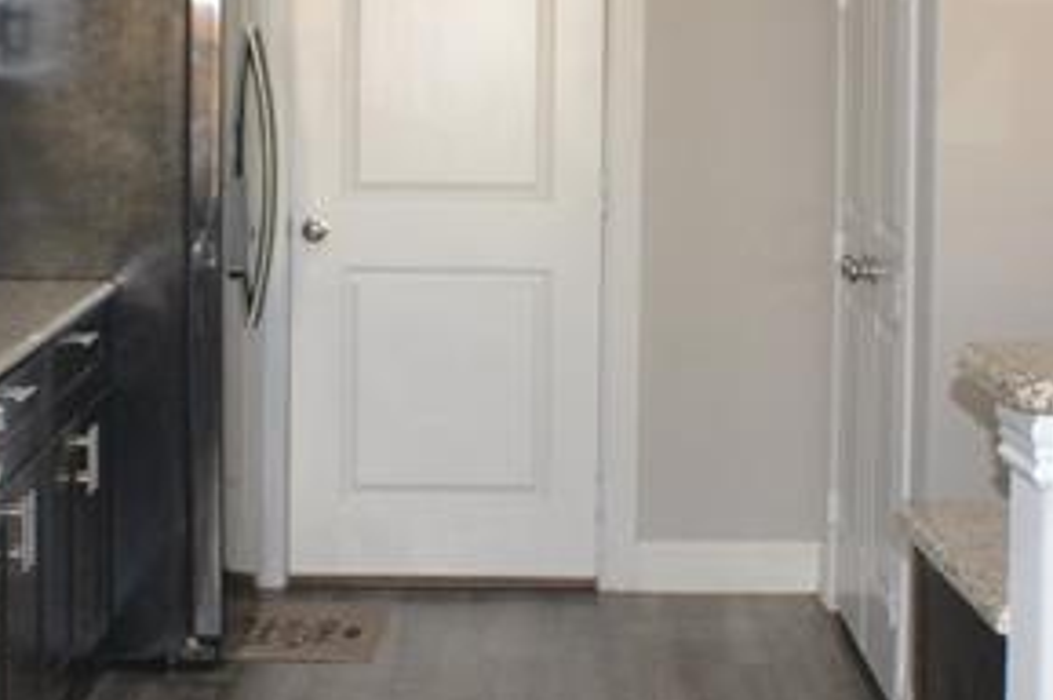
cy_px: -77
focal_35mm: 117
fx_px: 3418
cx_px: 594
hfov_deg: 17.5
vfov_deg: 11.5
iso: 1250
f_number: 4
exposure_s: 1/60
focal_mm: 22
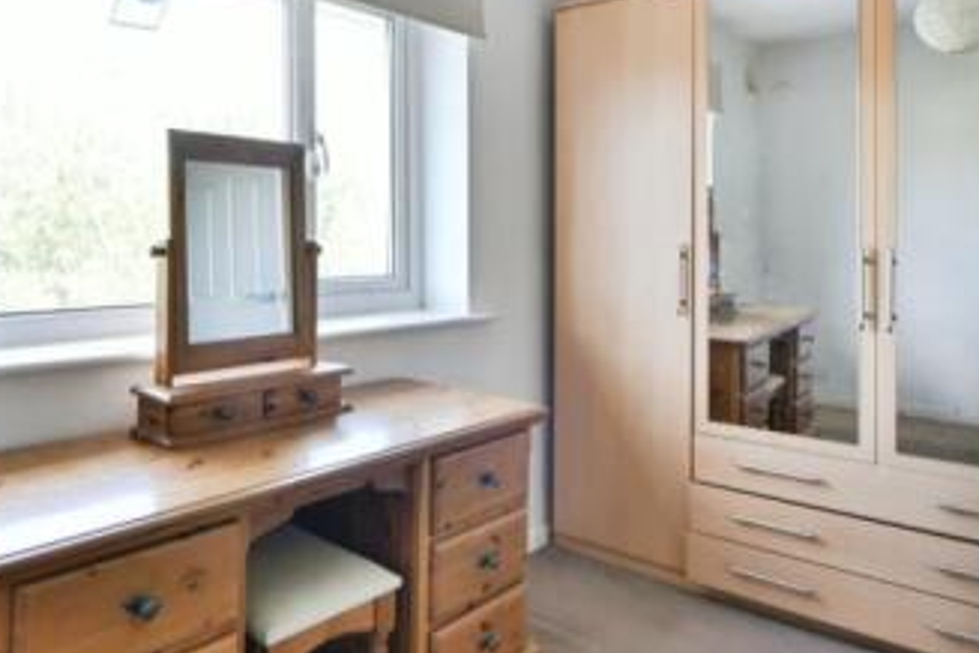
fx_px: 761
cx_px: 266
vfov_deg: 46.3
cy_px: 280
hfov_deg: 62.4
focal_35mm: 28
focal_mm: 14
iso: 900
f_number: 11
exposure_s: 1/15
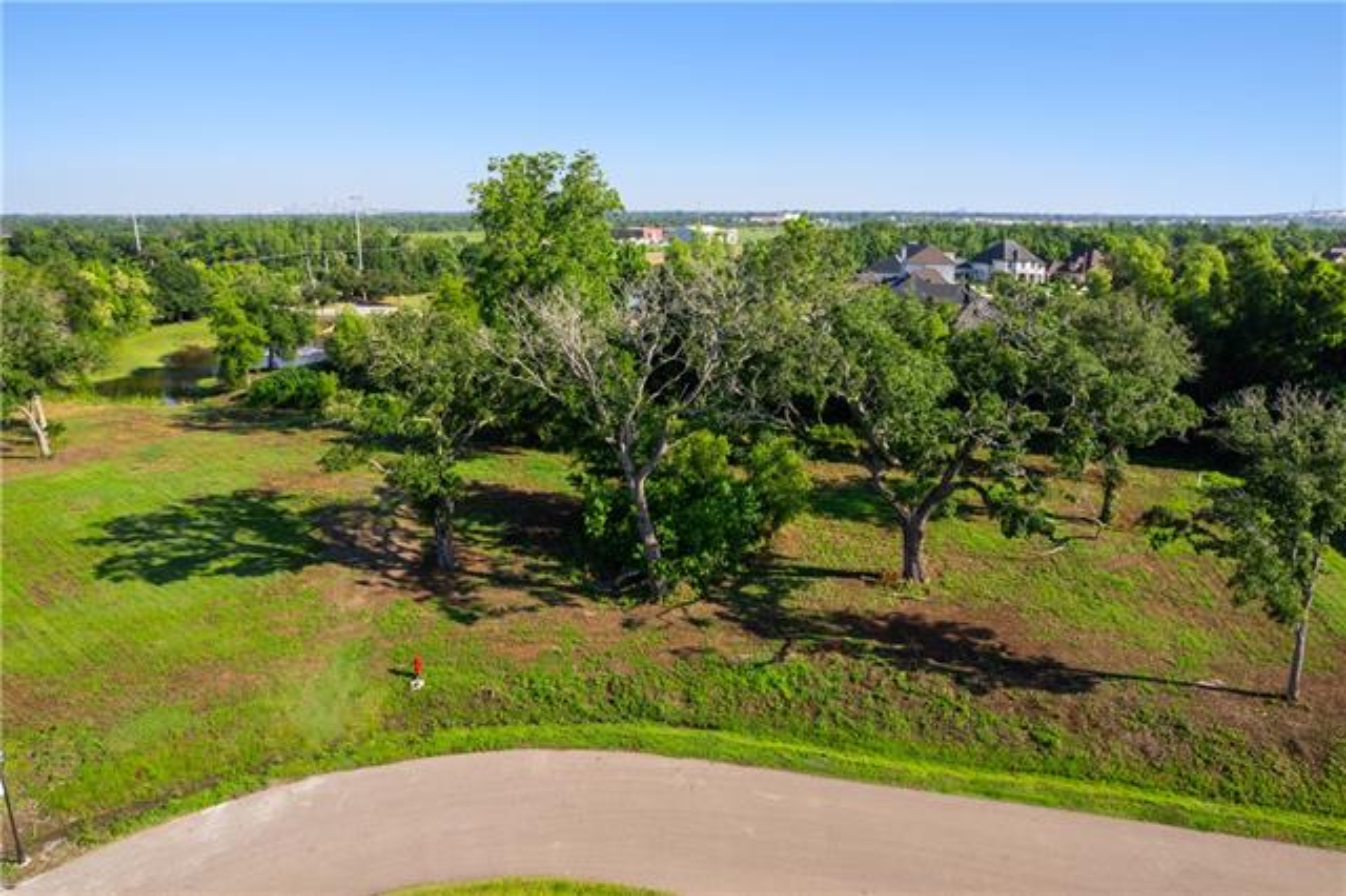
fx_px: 822
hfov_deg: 78.6
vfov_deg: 57.2
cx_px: 673
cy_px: 448
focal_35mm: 22
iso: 100
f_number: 2.8
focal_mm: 8.38
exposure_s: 1/1250
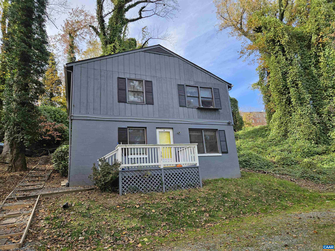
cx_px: 168
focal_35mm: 23
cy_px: 126
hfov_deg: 73.9
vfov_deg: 58.9
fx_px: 223
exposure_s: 1/1030
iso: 50
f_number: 1.8
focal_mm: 5.4
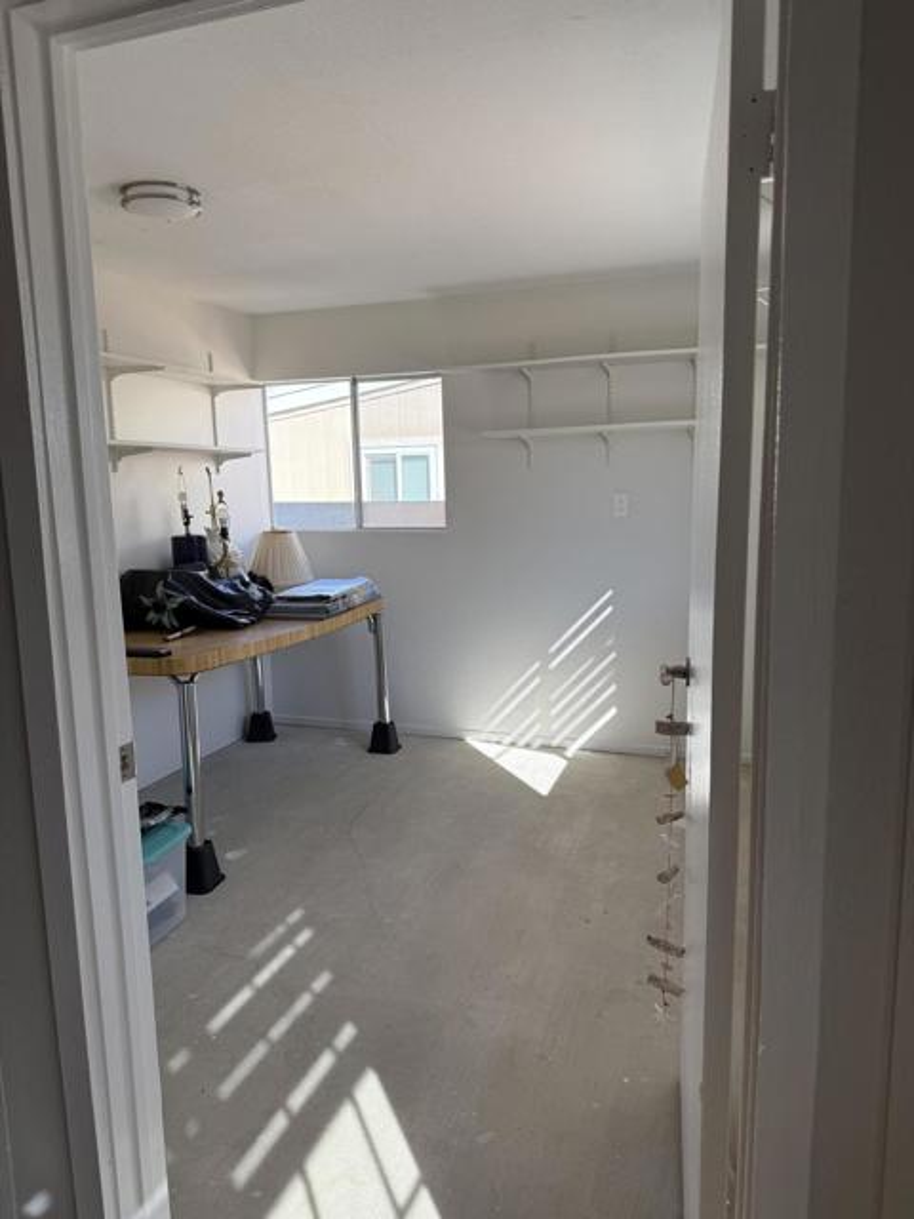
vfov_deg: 71.6
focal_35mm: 24
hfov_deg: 56.8
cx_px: 457
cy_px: 610
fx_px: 845
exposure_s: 1/702
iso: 100
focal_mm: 6.76
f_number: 1.78
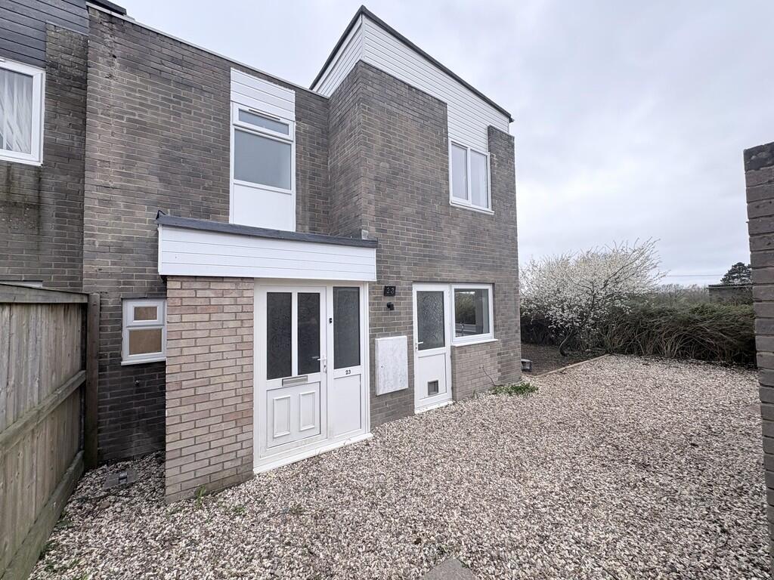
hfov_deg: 102.1
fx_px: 313
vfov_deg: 85.7
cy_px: 290
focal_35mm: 14
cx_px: 387
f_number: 2.2
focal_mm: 2.22
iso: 64
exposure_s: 1/416
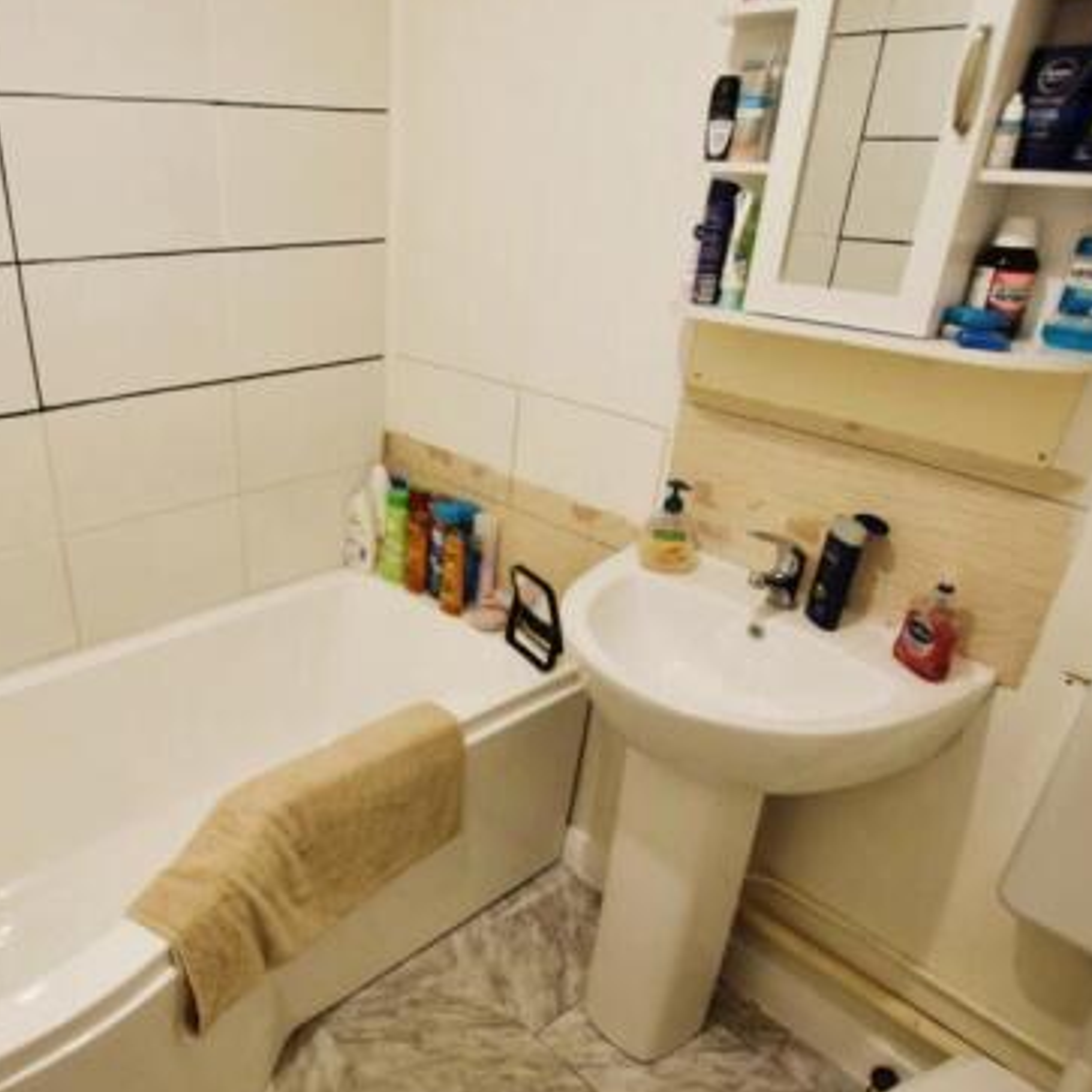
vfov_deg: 67.0
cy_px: 621
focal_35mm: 23
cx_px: 384
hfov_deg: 65.8
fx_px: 821
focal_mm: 10
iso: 500
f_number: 4
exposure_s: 1/60
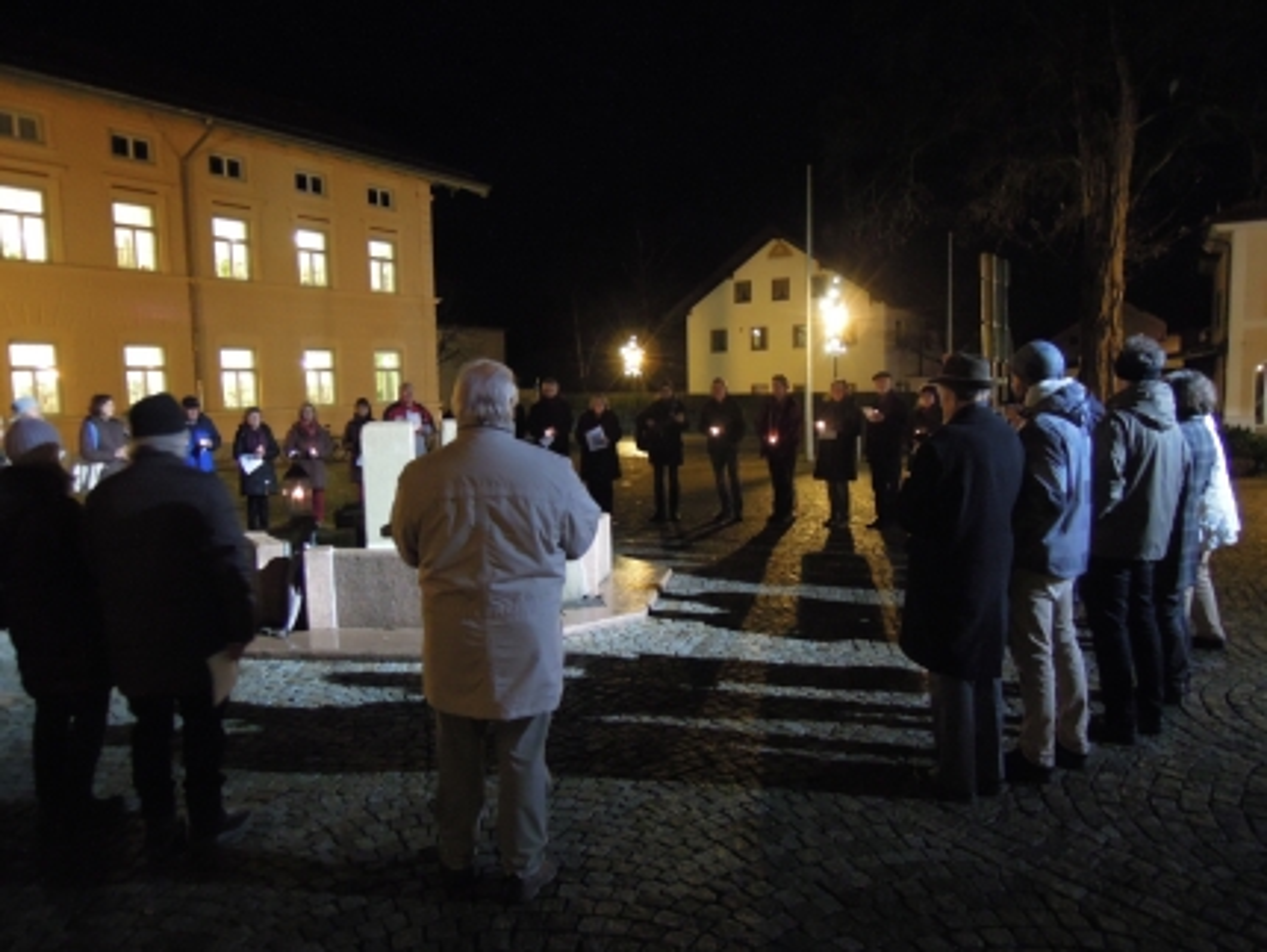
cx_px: 634
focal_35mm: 24
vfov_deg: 56.9
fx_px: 879
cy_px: 476
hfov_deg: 71.6
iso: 800
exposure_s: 1/8
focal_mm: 4.3
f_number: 2.5
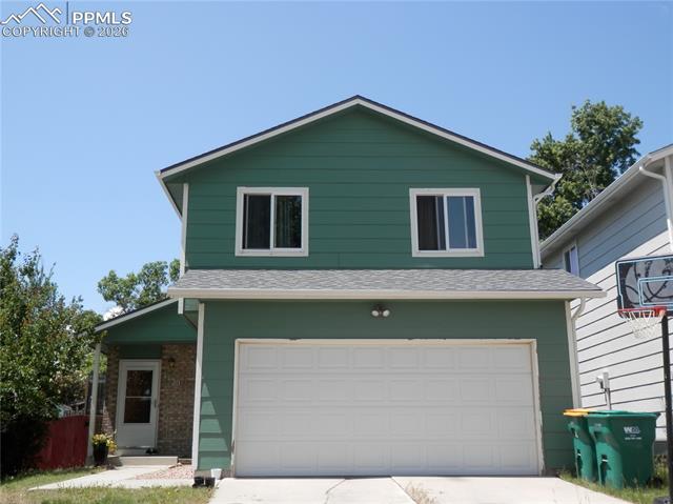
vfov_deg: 38.6
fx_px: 719
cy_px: 252
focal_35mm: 37
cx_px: 336
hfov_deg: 50.2
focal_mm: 6.6
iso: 80
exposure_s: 1/640
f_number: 3.6
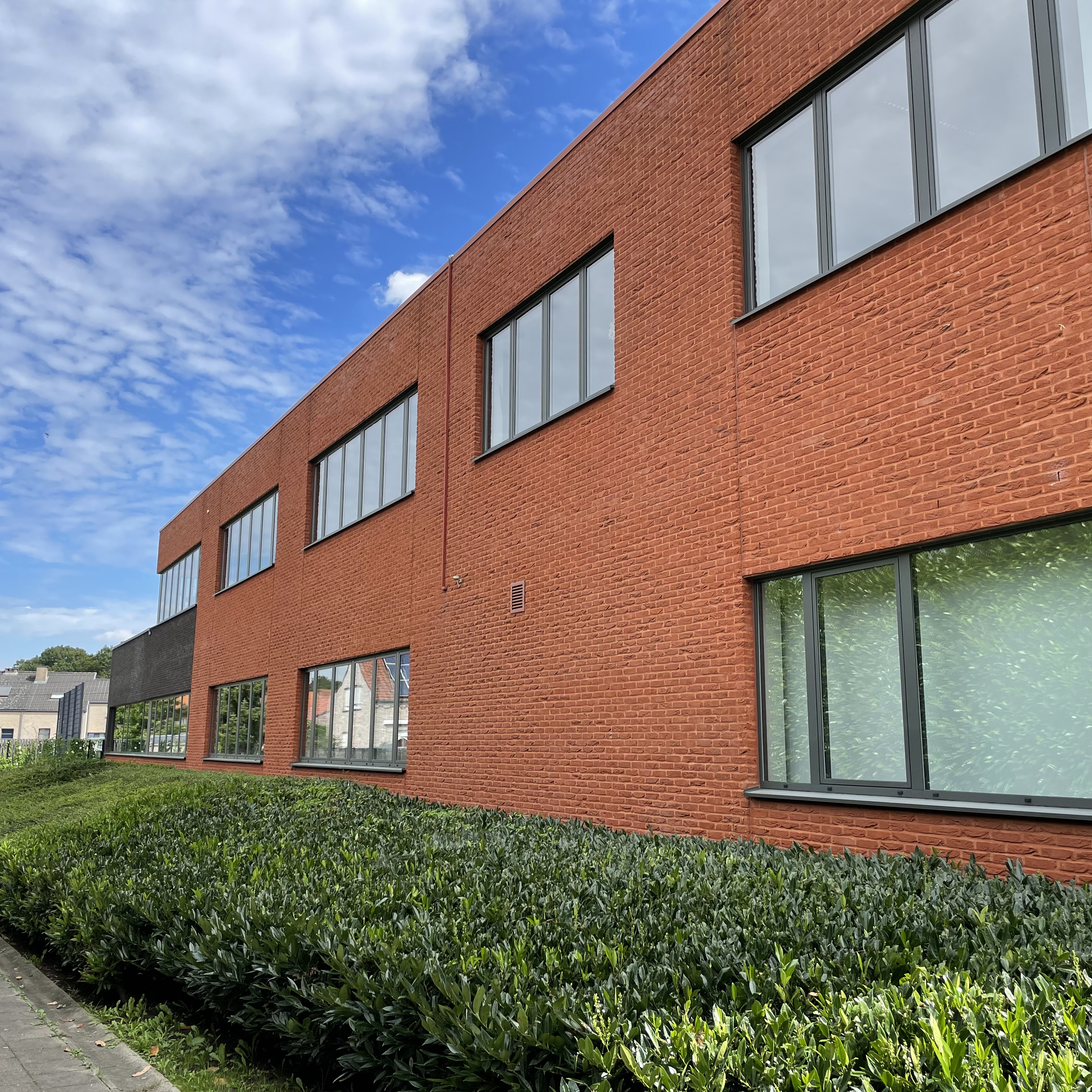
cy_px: 541
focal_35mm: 31
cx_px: 556
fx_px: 1106
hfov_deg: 52.5
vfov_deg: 52.5
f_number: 1.6
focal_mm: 4.2
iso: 32
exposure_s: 1/2132
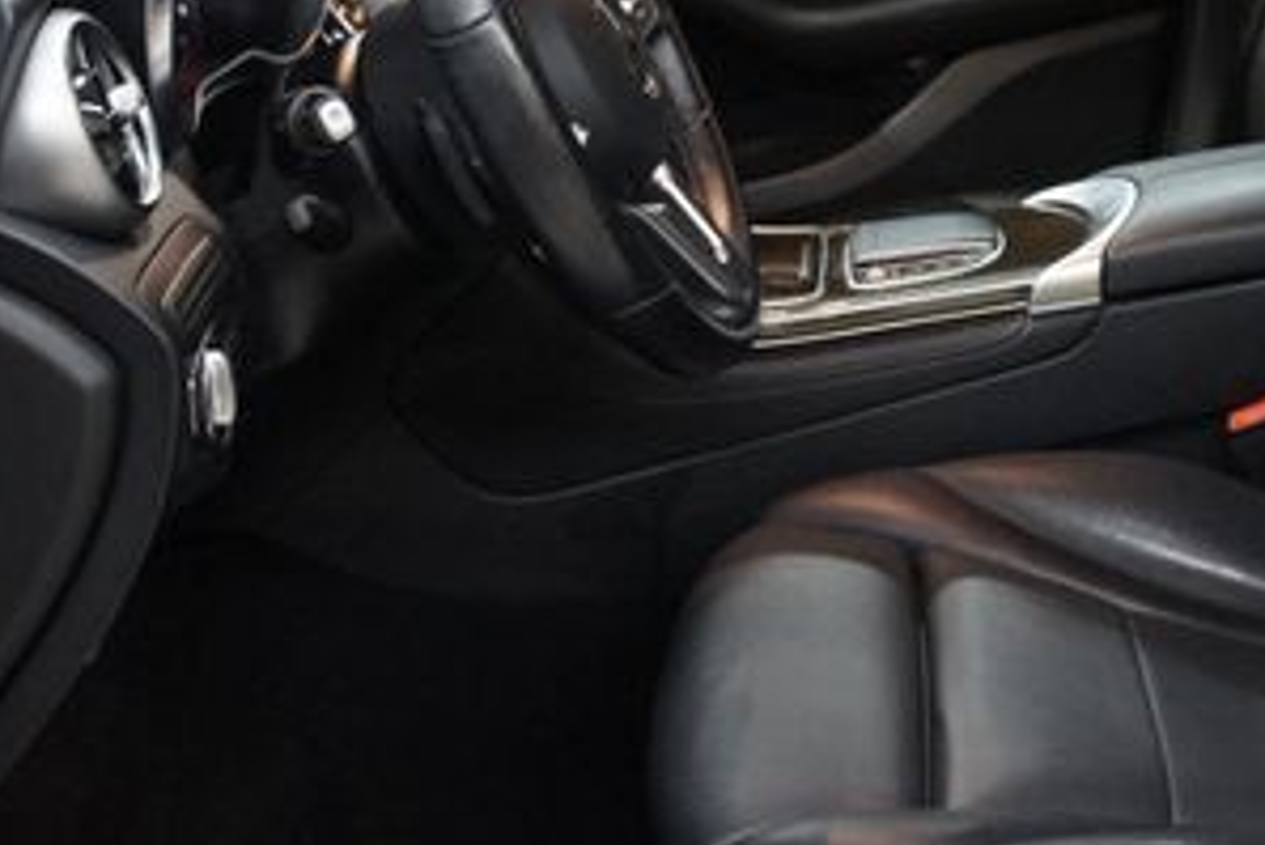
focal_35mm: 58
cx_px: 828
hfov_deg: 34.2
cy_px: 187
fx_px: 2039
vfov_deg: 23.1
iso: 1600
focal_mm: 18
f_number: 3.5
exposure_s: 1/60
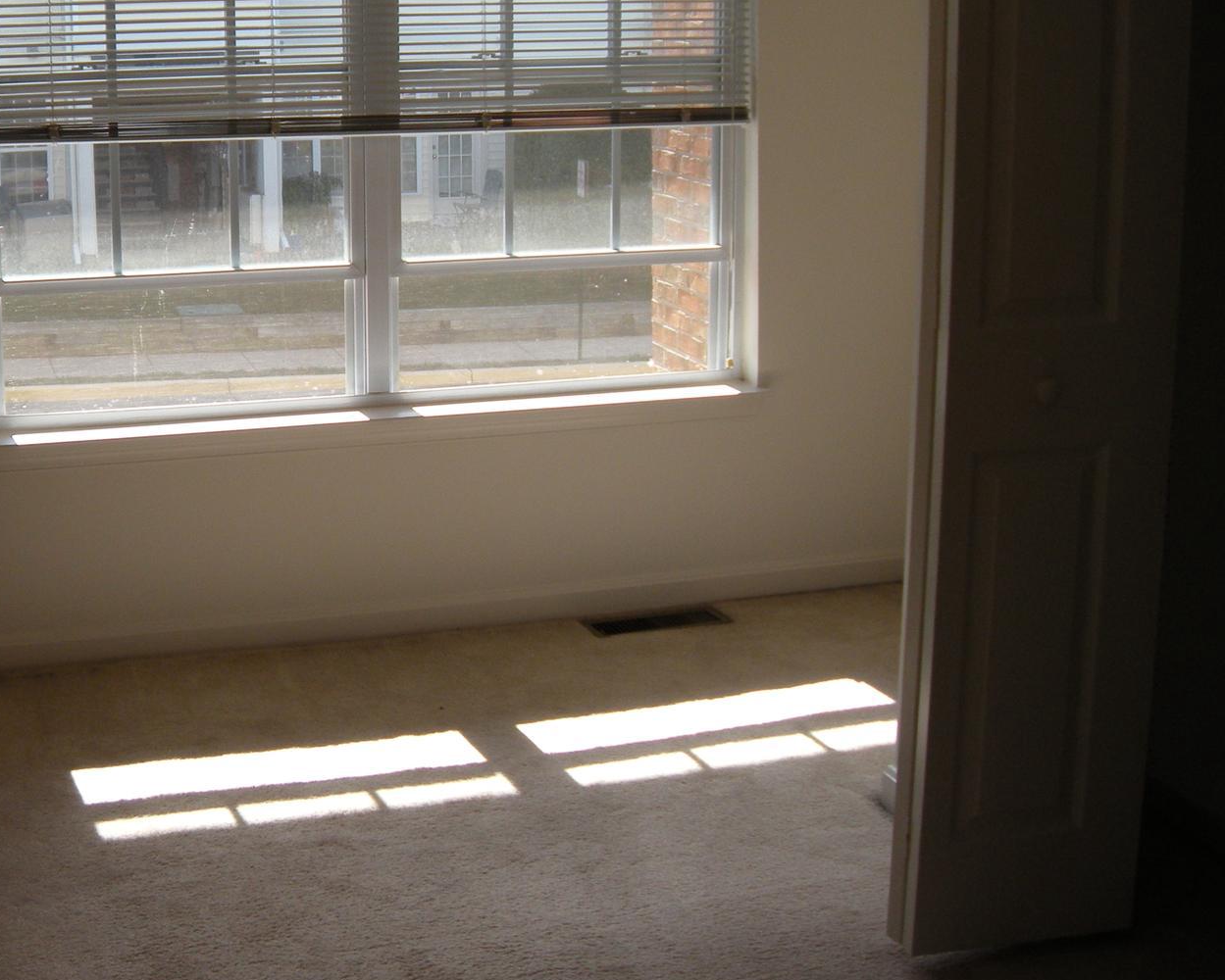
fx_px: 2031
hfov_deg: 32.9
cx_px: 291
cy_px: 266
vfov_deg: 26.9
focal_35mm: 56
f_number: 3.8
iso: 64
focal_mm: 5.9
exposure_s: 1/151
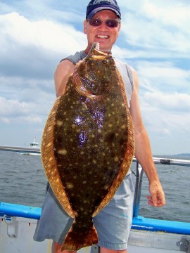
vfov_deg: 46.8
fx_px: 293
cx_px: 93
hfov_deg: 36.0
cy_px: 129
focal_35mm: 40
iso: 64
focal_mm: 5.85
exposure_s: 1/800
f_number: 2.8
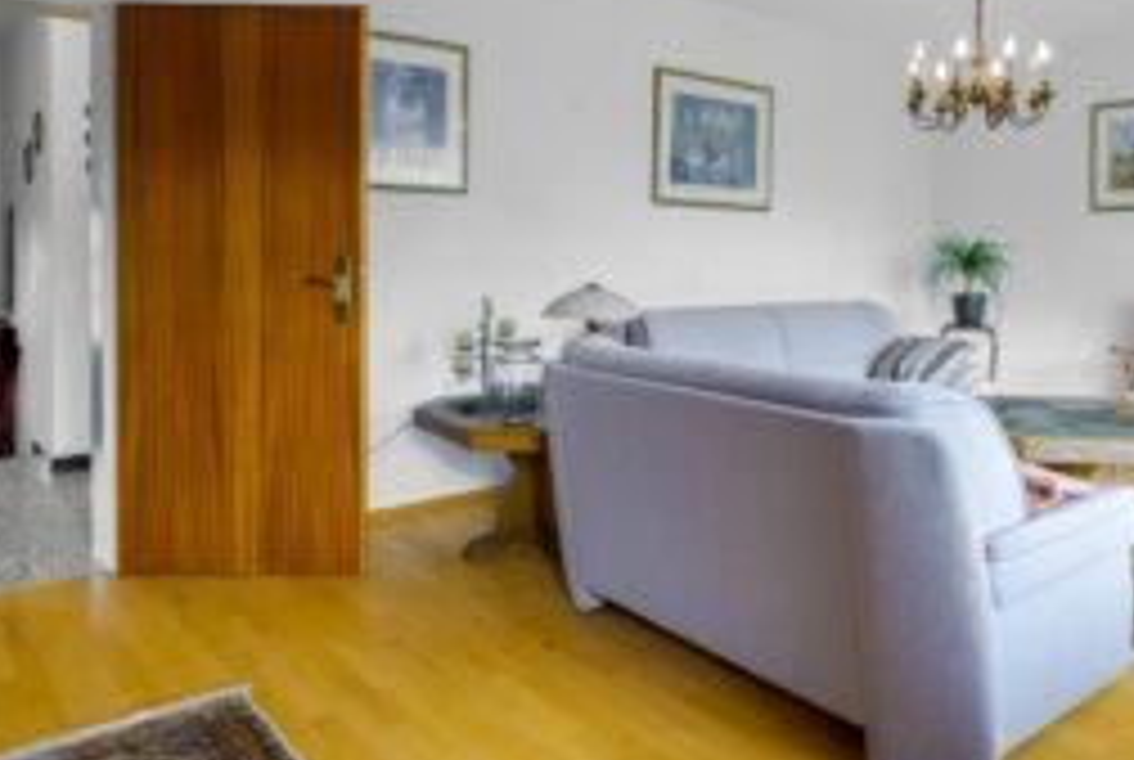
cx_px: 774
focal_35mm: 29
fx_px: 915
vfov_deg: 44.3
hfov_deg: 61.7
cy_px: 234
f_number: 9
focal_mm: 15
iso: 200
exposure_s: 1/13
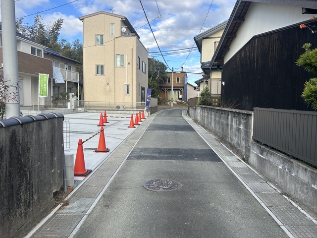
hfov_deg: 67.3
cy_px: 119
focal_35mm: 26
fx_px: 238
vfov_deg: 53.1
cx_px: 158
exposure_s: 1/1838
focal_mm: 5.7
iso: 50
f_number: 1.5
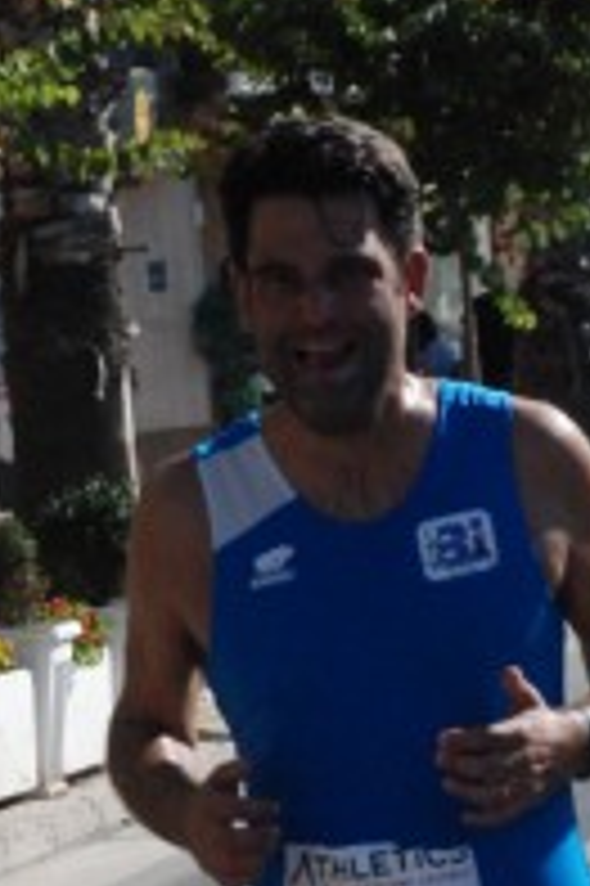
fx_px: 7905
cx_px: 160
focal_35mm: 321
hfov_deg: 4.3
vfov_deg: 6.4
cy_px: 1066
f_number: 8
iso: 1000
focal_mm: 70
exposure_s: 1/2000
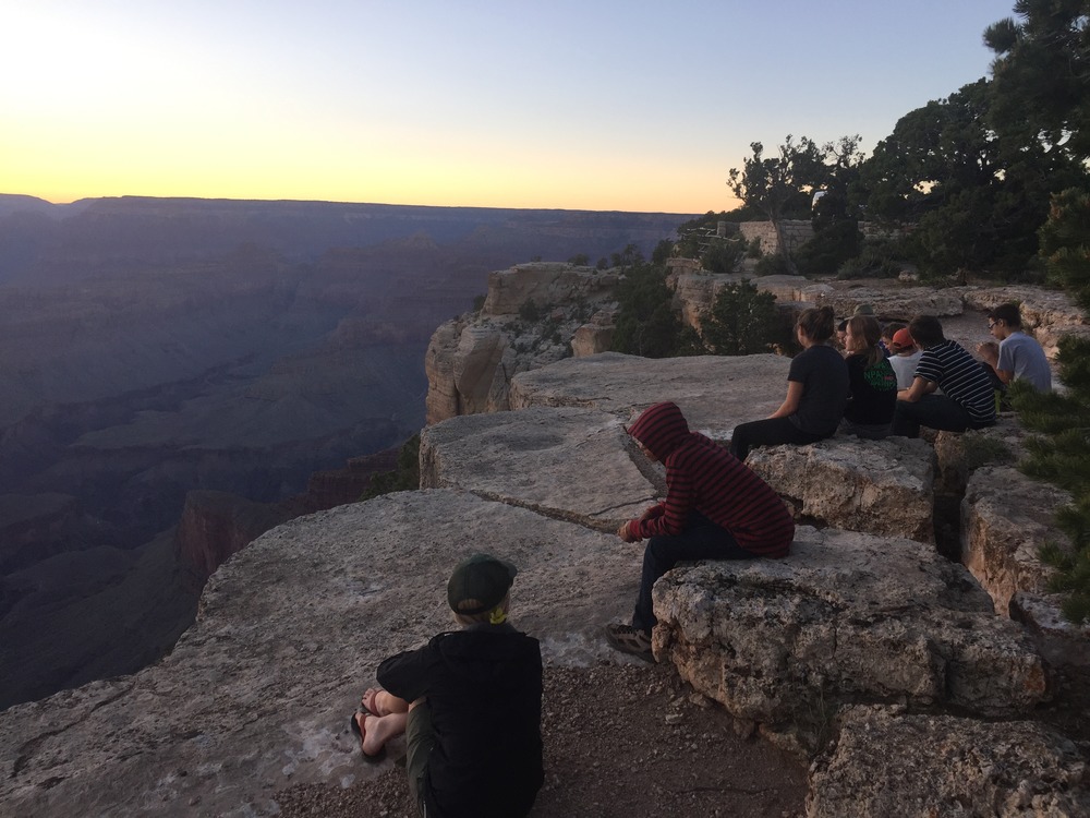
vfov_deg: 48.2
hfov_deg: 61.7
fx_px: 913
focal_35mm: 29
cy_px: 409
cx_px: 545
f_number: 2.2
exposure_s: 1/120
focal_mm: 4.15
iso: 32
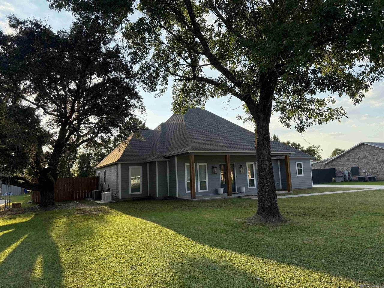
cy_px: 144
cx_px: 192
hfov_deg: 71.6
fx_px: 266
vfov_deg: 56.8
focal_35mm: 24
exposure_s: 1/2110
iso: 100
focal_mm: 6.76
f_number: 1.78
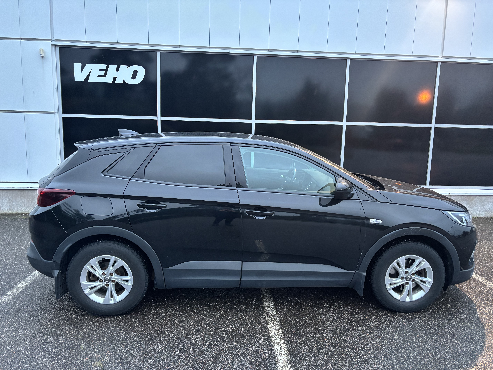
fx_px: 370
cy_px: 185
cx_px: 246
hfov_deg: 67.3
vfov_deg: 53.1
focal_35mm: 26
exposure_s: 1/50
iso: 400
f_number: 1.6
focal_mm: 5.96
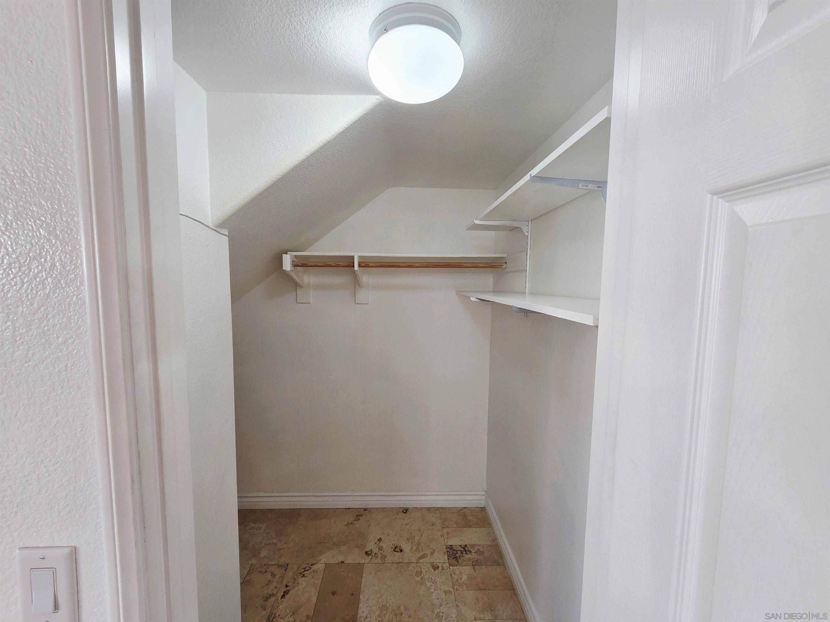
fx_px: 312
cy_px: 311
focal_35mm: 13
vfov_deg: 89.9
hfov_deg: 106.2
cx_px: 415
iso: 100
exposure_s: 1/120
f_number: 2.2
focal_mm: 2.2
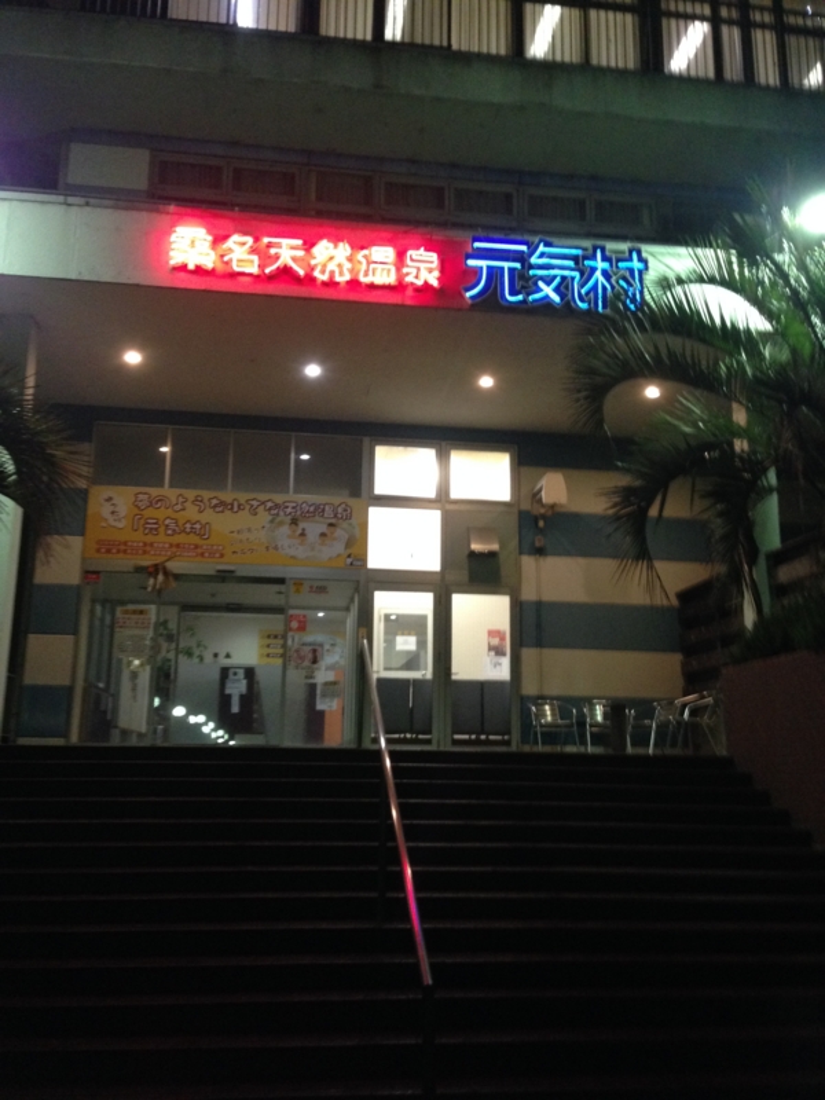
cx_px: 412
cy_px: 550
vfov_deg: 55.4
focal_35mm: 33
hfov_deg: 42.9
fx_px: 1049
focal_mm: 4.12
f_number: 2.4
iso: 320
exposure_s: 1/20
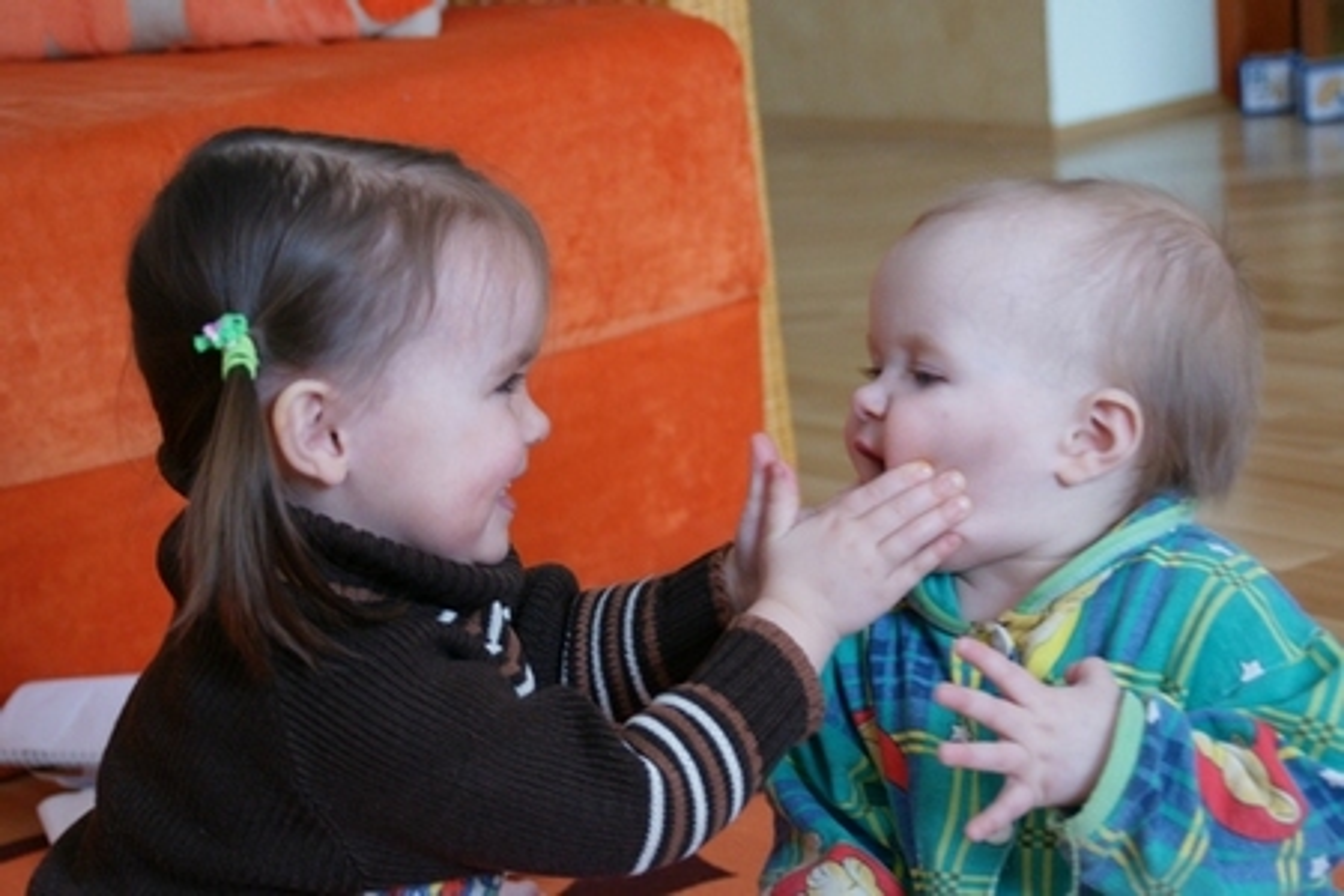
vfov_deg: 18.2
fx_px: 2800
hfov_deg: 27.0
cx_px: 672
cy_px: 448
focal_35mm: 75
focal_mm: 50
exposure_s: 1/60
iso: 800
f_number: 5
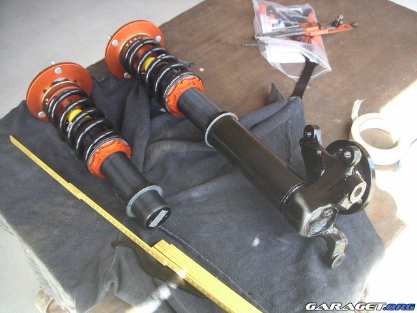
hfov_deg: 49.0
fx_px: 458
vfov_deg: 37.7
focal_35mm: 38
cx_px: 208
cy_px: 156
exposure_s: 1/45
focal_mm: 6
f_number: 2.8
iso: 50
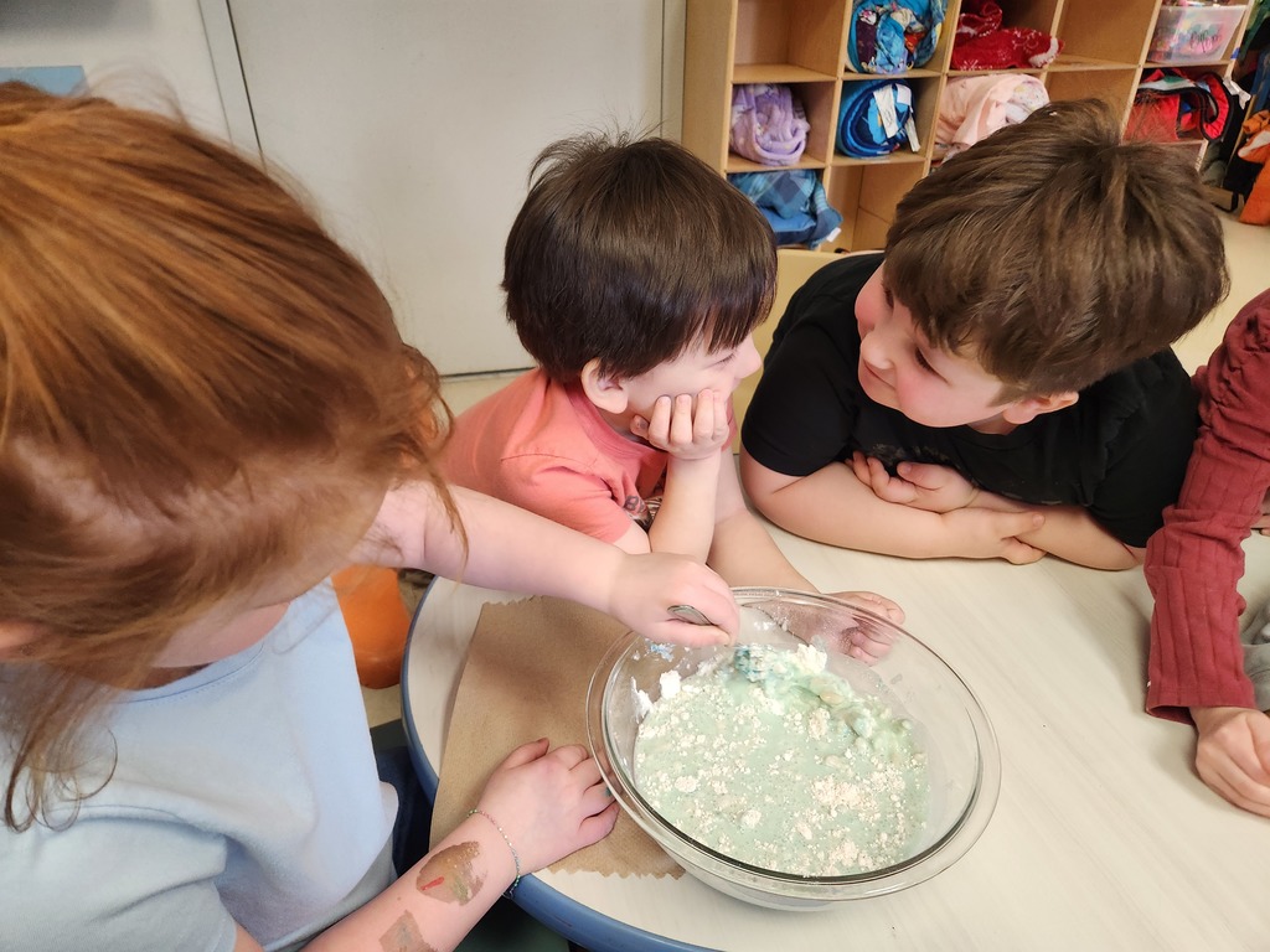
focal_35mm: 23
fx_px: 844
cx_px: 635
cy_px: 476
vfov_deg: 58.9
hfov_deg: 73.9
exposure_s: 1/120
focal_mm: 5.4
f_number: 1.8
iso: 250
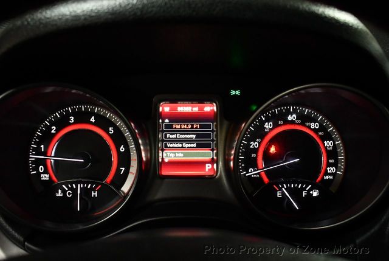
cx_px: 194
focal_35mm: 36
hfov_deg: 53.1
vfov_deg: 37.0
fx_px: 390
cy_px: 130
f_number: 3.5
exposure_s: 1/80
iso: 3200
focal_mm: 18
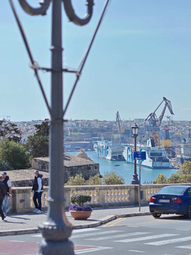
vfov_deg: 18.0
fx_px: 802
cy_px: 111
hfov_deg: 13.6
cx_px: 130
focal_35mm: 109
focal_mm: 65
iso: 400
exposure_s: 1/2000
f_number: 2.8
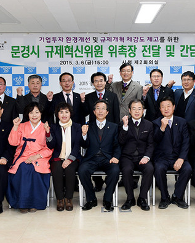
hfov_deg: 34.2
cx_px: 103
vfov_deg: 42.0
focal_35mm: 44
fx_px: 317
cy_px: 122
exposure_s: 1/125
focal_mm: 31
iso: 800
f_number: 4.5
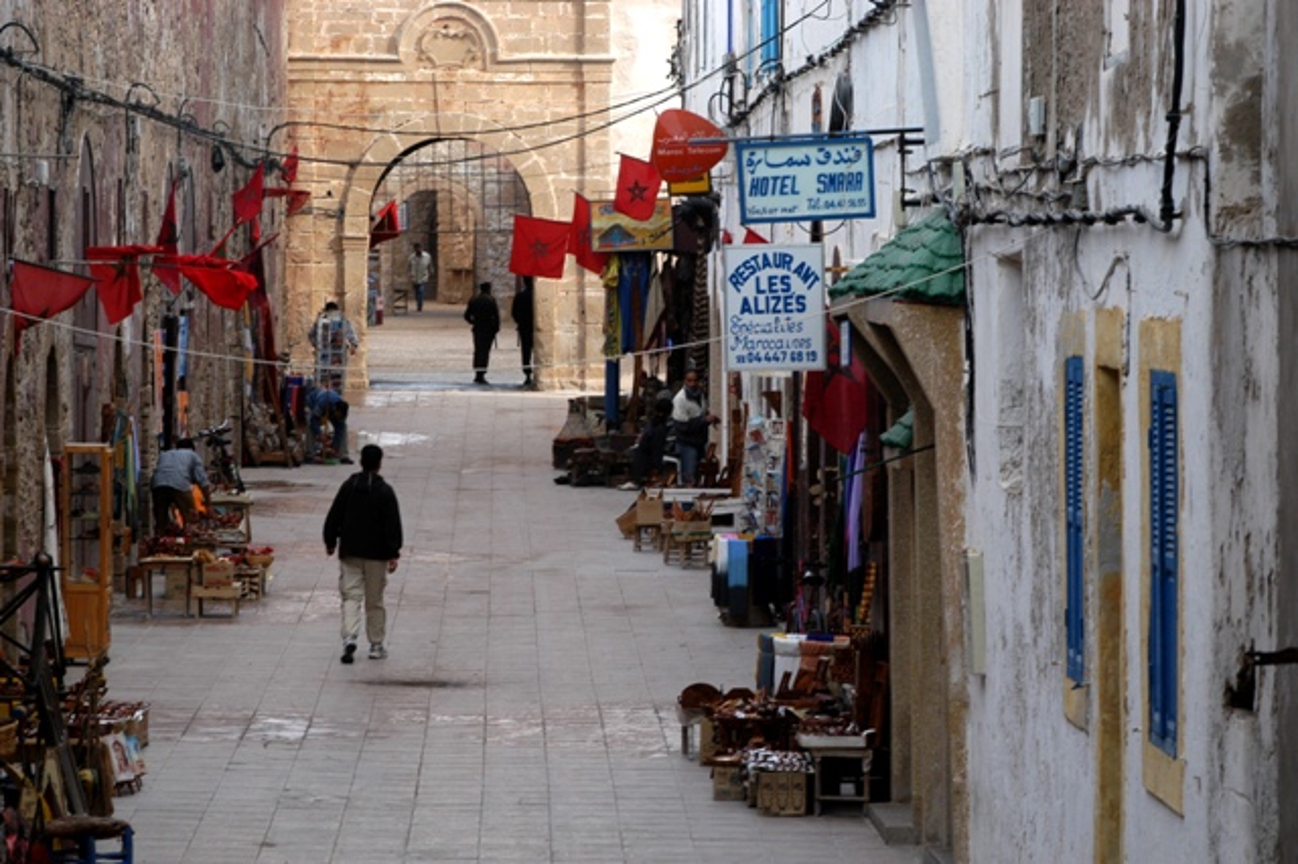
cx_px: 649
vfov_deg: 7.6
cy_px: 432
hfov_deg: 11.4
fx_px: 6486
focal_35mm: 180
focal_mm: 120
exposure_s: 1/100
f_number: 9
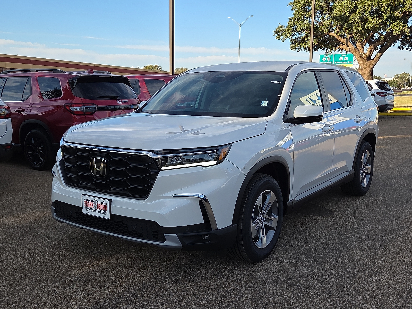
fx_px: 464
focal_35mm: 39
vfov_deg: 36.8
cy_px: 154
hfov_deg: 47.9
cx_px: 206
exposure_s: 1/2500
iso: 76
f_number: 1.8
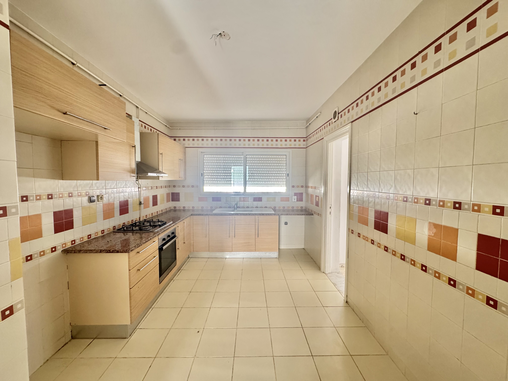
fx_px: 205
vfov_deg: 85.7
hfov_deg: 102.1
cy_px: 190
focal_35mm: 14
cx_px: 254
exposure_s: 1/84
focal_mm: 2.22
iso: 320
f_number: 2.2
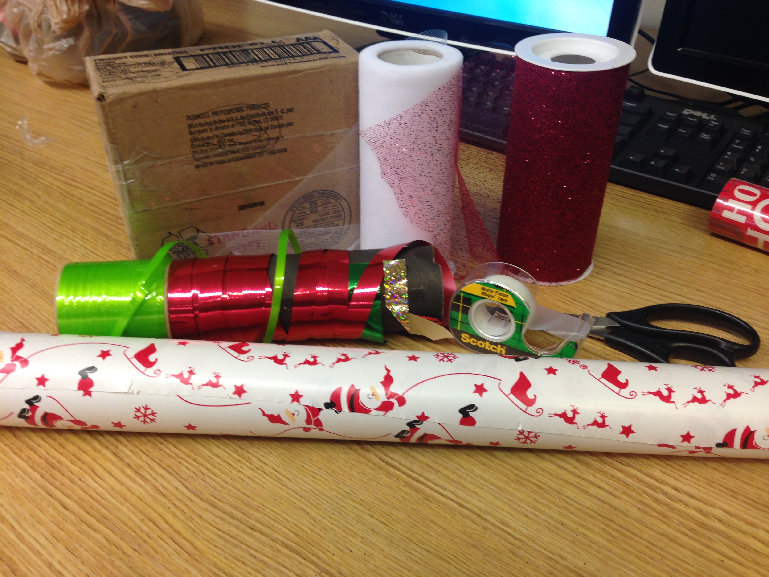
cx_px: 384
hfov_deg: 55.4
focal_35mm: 33
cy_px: 288
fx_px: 733
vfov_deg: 42.9
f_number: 2.4
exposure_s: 1/20
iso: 64
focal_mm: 4.12
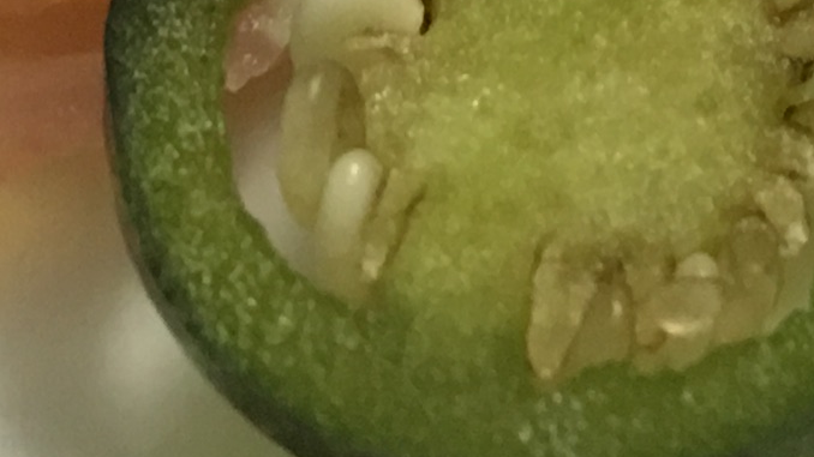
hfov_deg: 11.3
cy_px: -1063
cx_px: 845
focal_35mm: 188
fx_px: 4057
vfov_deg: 5.9
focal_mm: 4.15
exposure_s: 1/10
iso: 80
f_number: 2.2
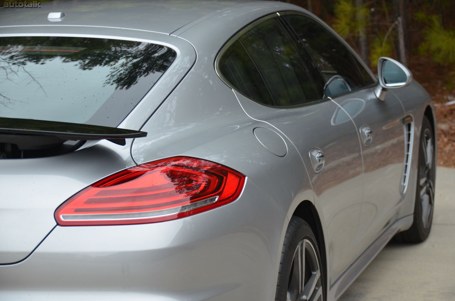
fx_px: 1324
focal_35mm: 105
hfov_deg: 19.5
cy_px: 150
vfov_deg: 13.0
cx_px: 228
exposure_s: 1/500
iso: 1100
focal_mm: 70
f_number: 5
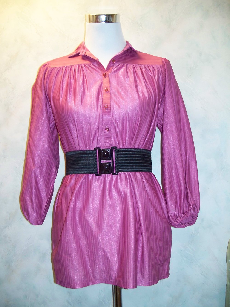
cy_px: 154
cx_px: 115
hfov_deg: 38.7
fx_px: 328
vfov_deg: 50.1
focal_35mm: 37
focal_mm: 7.8
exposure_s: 1/60
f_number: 2.8
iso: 400
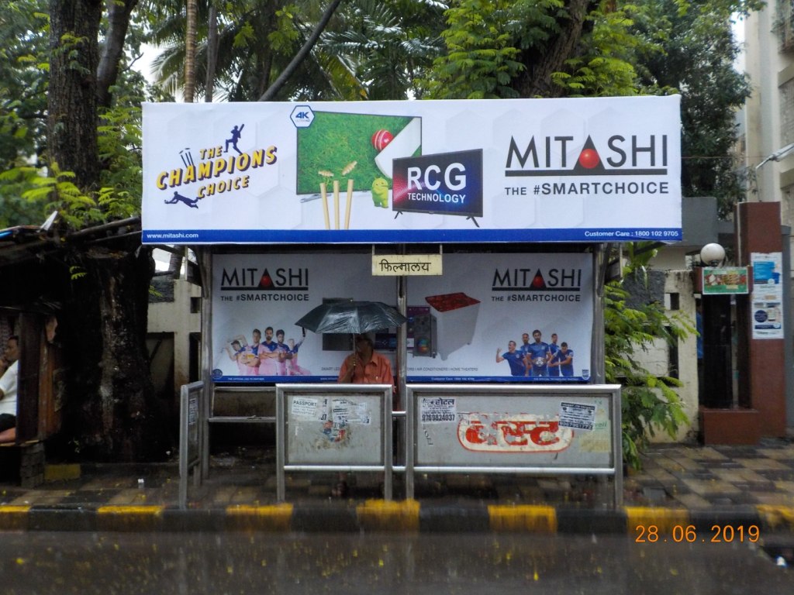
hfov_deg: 60.0
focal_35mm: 30
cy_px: 298
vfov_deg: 46.8
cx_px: 397
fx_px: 688
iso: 400
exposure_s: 1/30
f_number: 3.3
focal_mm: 4.1
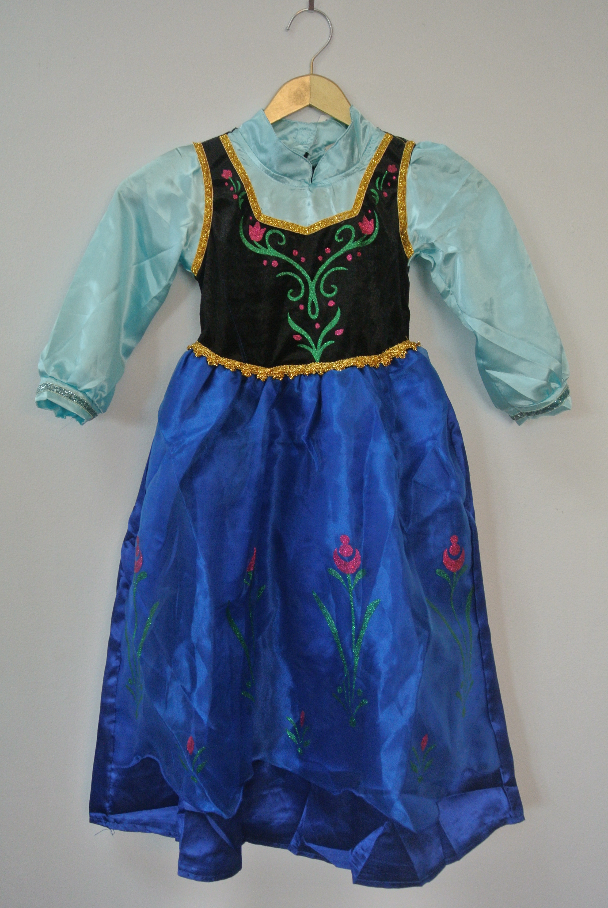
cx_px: 304
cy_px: 454
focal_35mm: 36
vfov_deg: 53.1
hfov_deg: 37.0
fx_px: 909
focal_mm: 13.6
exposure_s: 1/30
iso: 640
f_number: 4
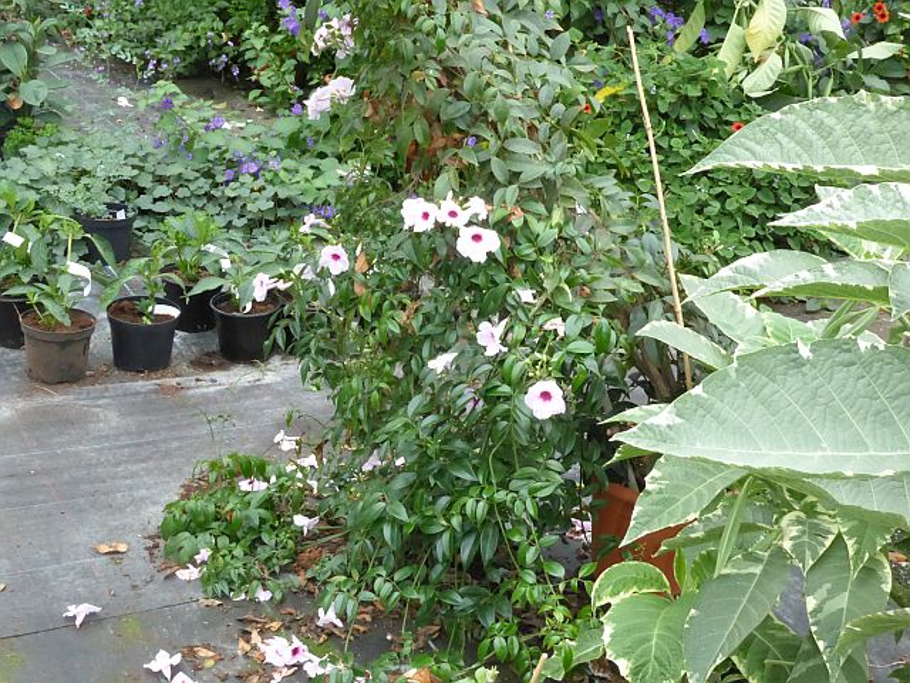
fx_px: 1498
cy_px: 342
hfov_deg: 33.8
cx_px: 455
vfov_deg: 25.7
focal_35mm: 57
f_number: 8
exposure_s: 1/60
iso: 1000
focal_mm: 10.3
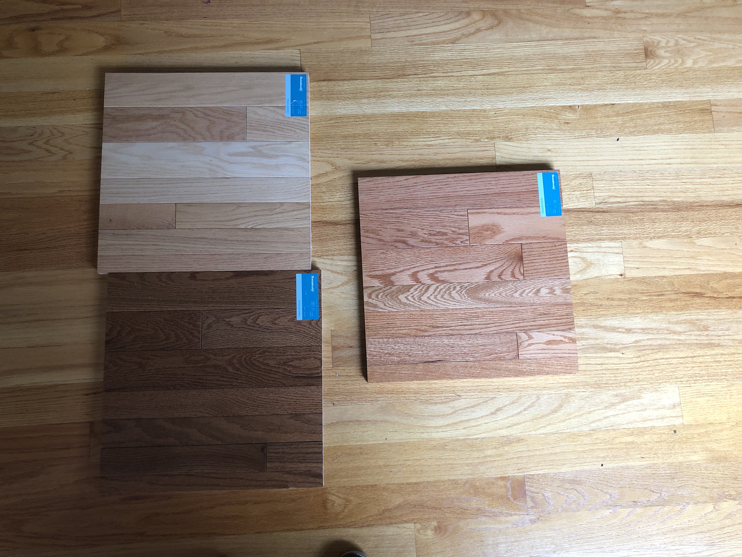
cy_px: 278
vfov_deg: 49.7
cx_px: 371
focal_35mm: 28
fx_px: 600
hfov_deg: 63.4
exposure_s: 1/17
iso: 40
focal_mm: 3.99
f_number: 1.8
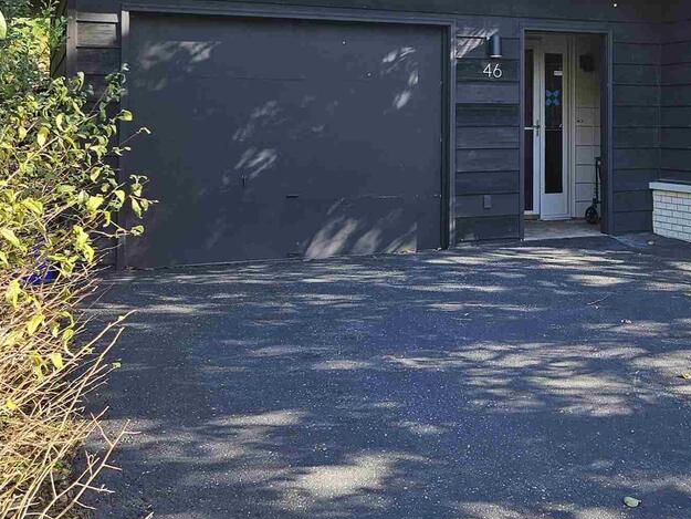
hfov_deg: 34.5
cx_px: 599
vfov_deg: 26.7
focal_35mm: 53
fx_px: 1058
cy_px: 66
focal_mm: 5.4
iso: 25
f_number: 1.8
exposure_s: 1/189
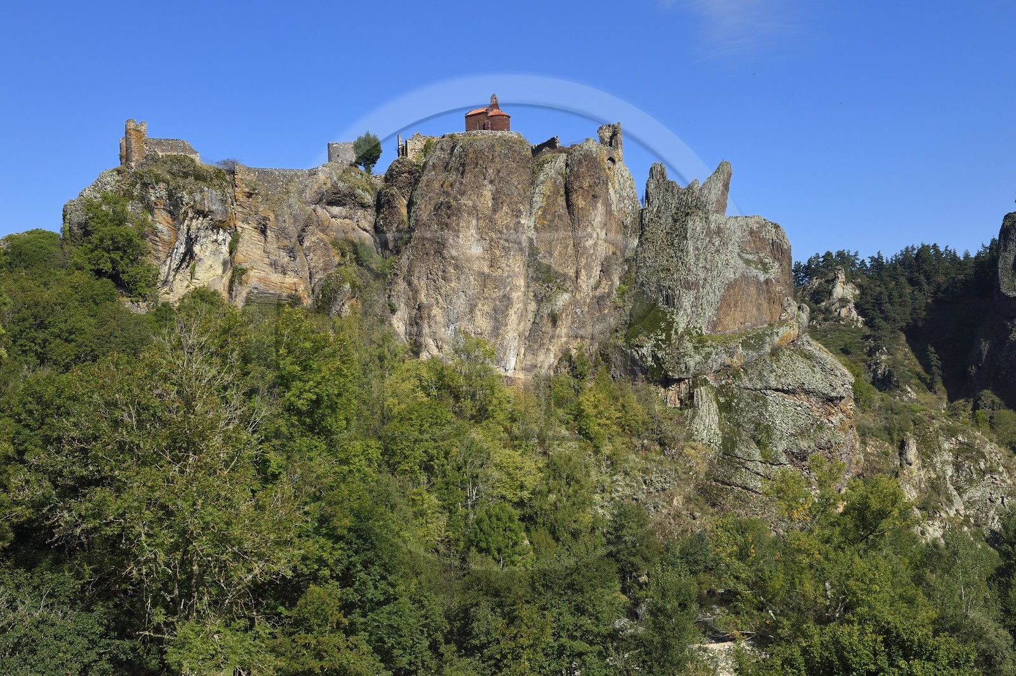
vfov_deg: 26.9
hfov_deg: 39.6
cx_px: 508
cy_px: 338
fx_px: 1410
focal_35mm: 50
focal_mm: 50
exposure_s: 1/250
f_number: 11
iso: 200
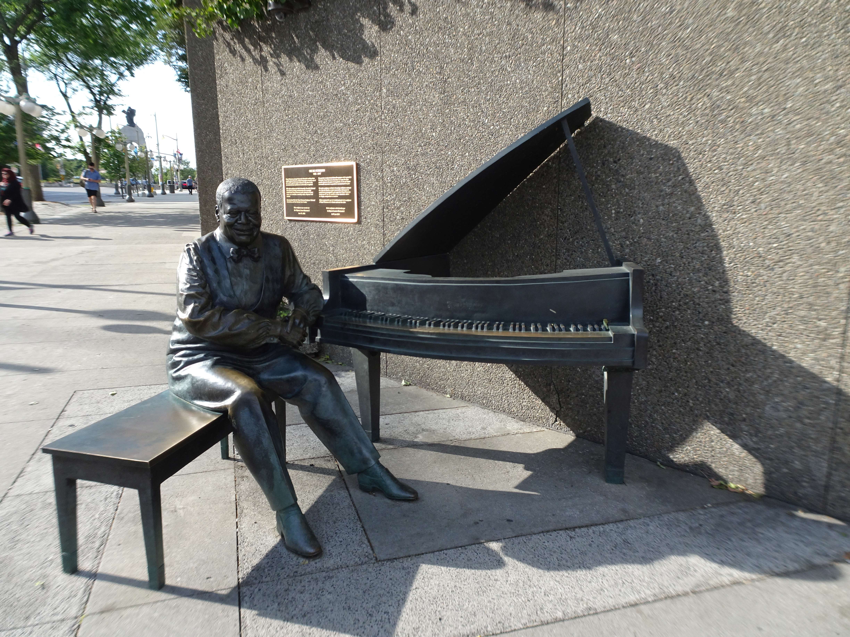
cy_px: 318
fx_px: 589
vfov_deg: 56.8
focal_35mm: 24
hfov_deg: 71.6
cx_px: 425
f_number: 3.5
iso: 80
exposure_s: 1/250
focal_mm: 4.16
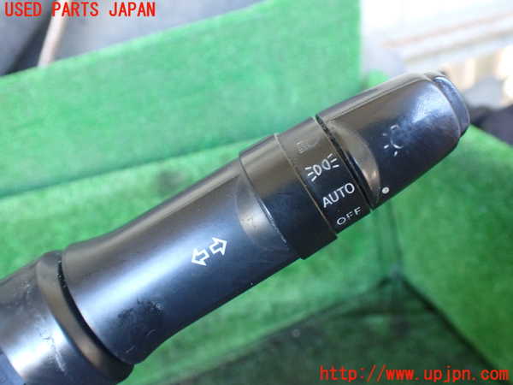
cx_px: 256
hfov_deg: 60.0
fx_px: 445
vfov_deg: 46.8
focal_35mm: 30
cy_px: 192
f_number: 2.3
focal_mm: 5.4
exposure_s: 1/80
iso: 800
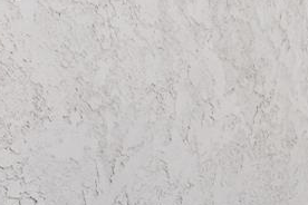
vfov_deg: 16.7
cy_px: 285
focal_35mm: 76
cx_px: 519
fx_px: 650
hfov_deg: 20.6
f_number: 5
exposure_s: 1/250
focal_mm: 14
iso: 80
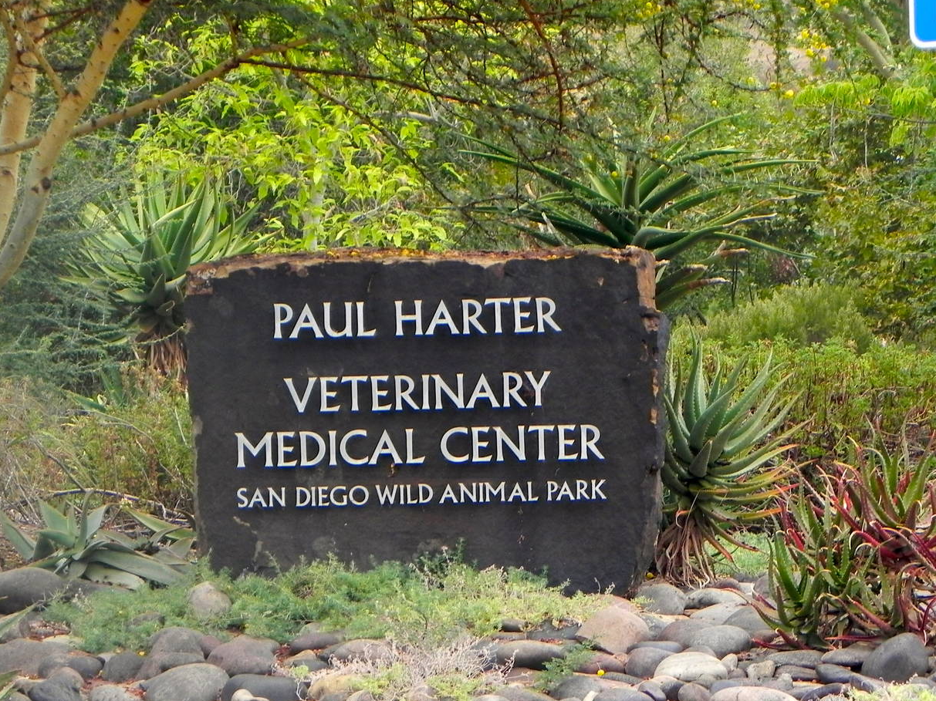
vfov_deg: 7.8
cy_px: 390
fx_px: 5136
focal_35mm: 190
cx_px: 492
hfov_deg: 10.4
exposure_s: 1/77
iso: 160
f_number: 4.5
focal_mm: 25.7
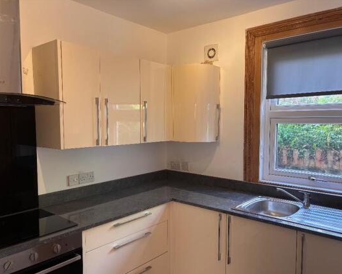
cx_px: 175
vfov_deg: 51.6
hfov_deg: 62.2
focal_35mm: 28
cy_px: 140
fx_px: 284
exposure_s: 1/50
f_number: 1.6
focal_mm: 5.96
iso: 100
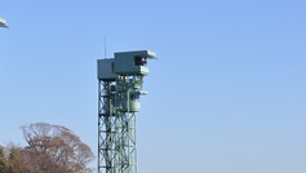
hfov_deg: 11.6
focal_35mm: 185
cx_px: 92
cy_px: 97
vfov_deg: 6.6
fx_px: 1503
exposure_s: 1/1000
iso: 320
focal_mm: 70
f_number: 8
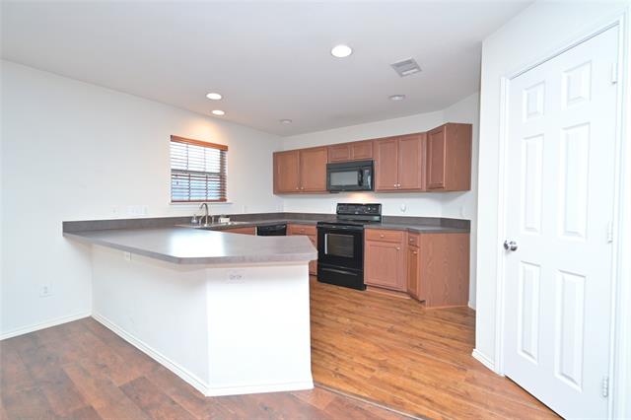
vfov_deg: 73.7
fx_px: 280
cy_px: 210
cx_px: 316
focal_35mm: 16
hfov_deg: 96.8
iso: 200
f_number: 4
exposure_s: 1/20
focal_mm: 16
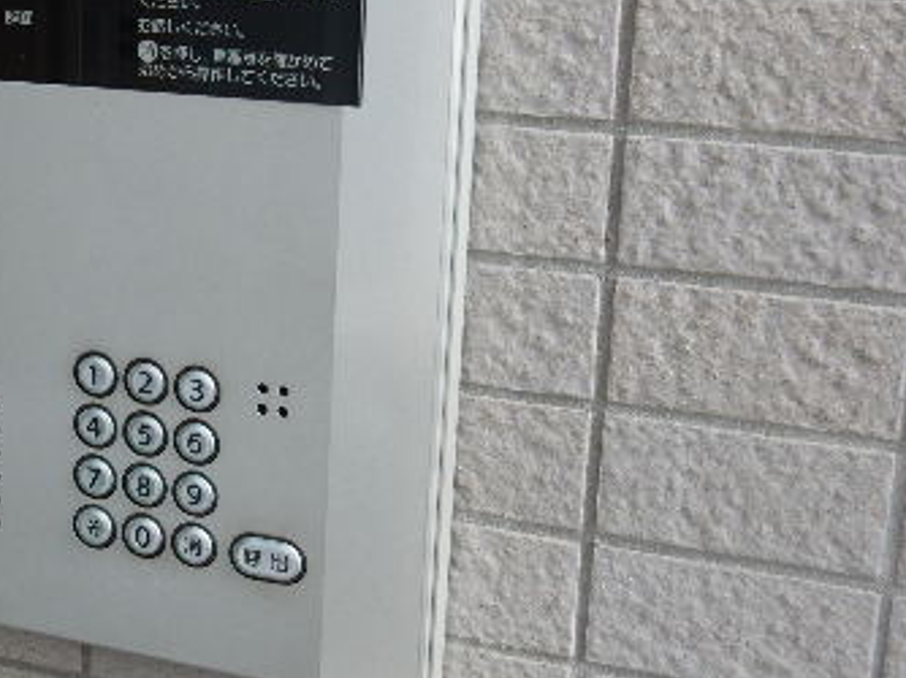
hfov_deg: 27.2
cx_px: 90
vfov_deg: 21.2
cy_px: 250
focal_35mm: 69
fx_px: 1805
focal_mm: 6.4
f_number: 4
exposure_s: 1/30
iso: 250
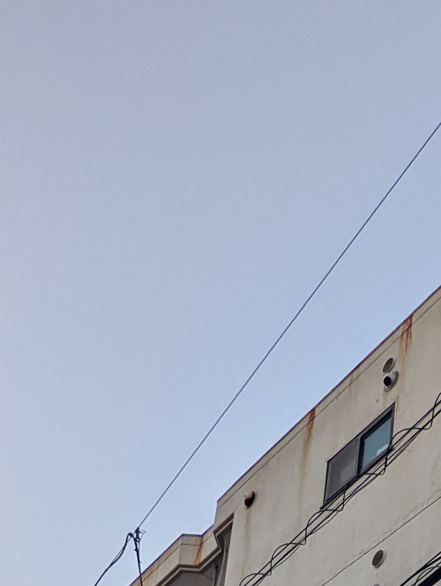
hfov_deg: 25.1
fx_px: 915
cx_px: 488
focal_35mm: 54
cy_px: 980
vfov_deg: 23.7
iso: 57
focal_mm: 2.35
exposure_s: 1/179
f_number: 2.2
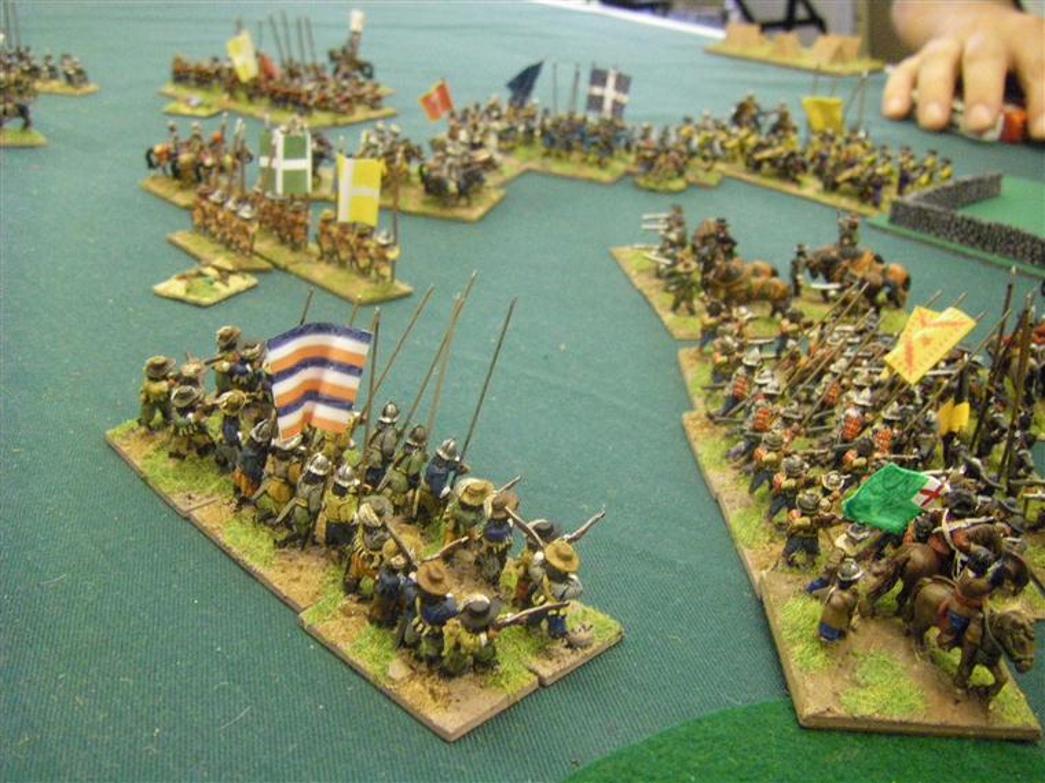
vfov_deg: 37.7
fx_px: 1146
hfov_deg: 49.0
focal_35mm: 38
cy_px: 392
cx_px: 522
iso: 800
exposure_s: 1/20
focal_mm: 6.3
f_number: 3.5
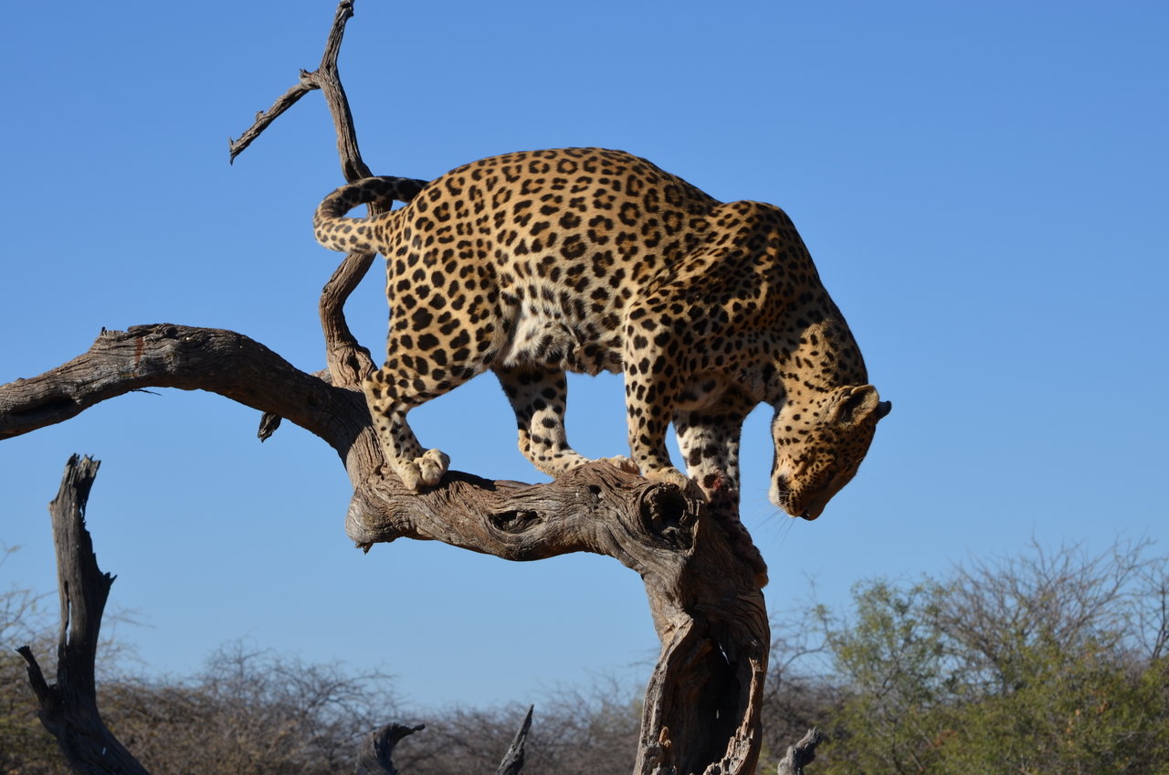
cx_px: 584
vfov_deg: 11.4
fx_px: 3889
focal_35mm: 120
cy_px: 388
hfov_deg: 17.1
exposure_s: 1/250
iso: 100
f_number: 8
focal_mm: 80
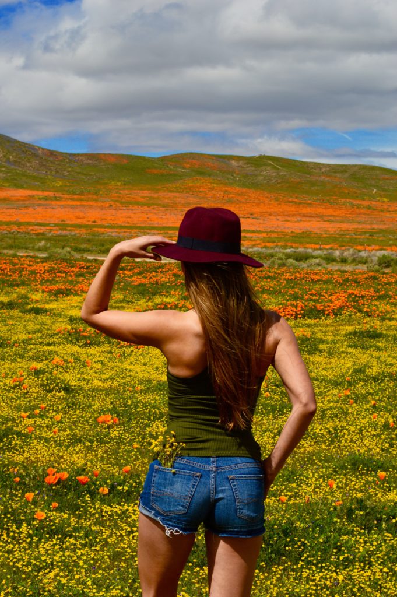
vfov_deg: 24.6
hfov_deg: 16.5
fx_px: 1367
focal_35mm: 82
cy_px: 298
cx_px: 198
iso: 250
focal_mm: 55
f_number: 11
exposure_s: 1/500
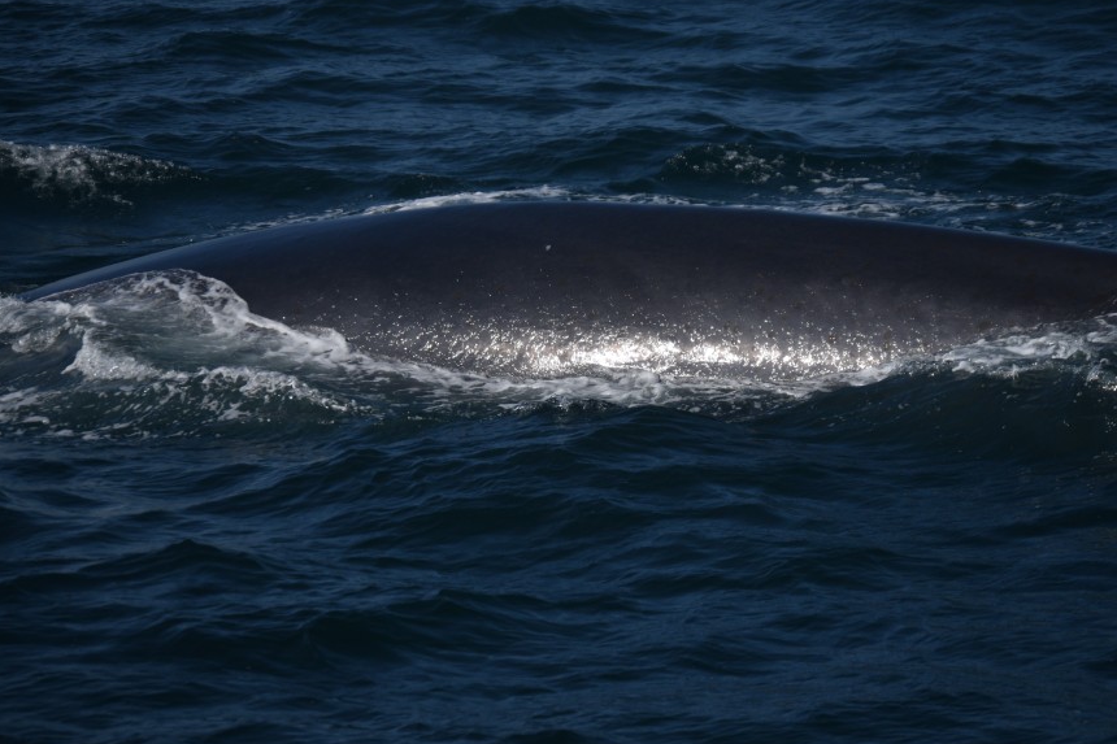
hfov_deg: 6.3
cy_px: 351
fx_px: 10225
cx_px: 635
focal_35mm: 330
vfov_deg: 4.2
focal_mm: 175
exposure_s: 1/4000
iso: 200
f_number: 5.3
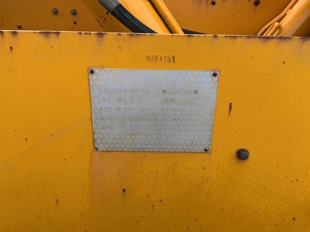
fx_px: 260
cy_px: 116
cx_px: 155
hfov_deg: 61.7
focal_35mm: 29
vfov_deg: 48.2
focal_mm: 3
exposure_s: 1/122
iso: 32
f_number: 1.8
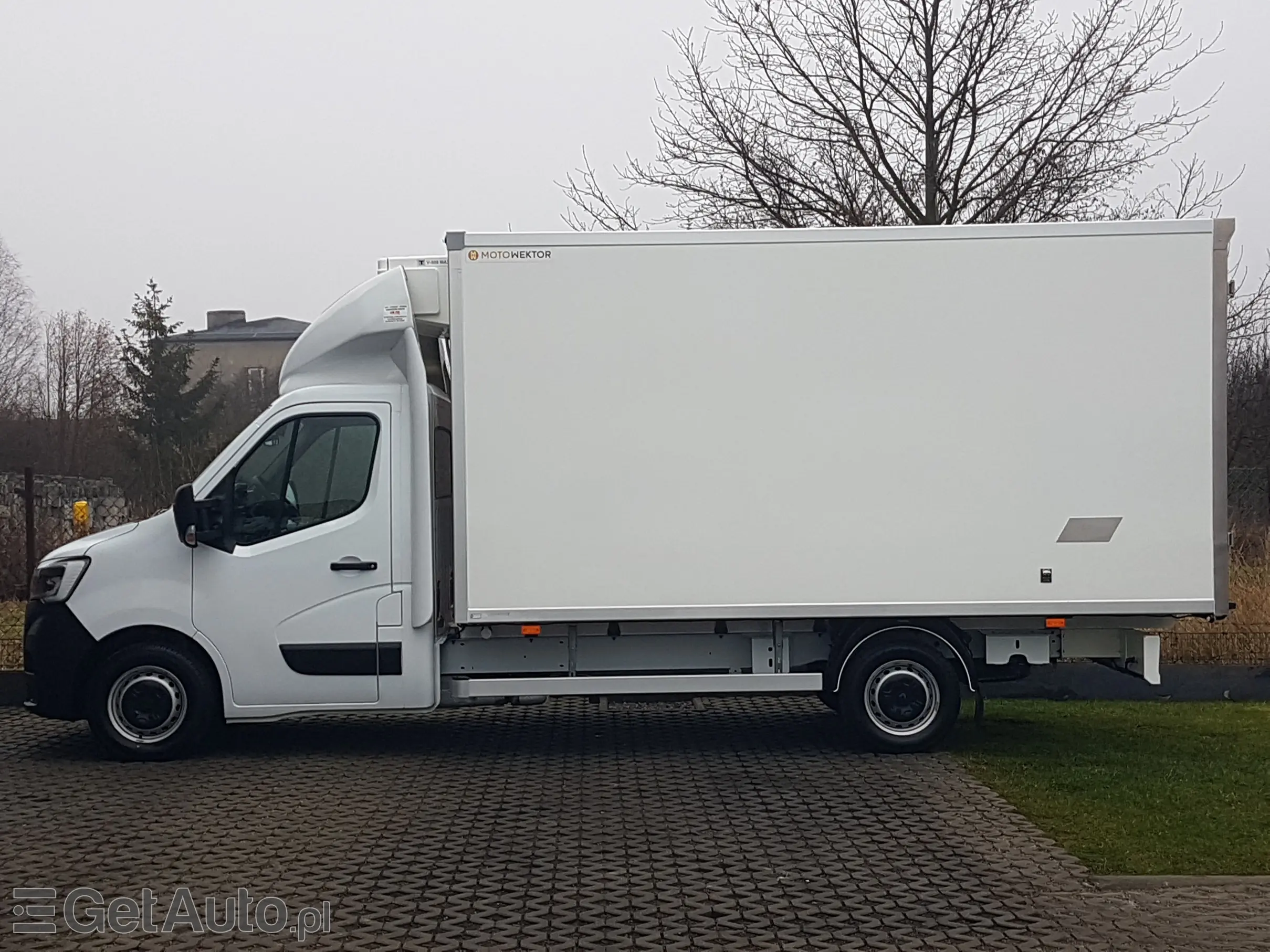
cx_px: 635
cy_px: 476
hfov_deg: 67.3
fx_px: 954
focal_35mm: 26
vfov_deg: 53.1
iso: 40
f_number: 1.7
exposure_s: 1/111
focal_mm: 4.2
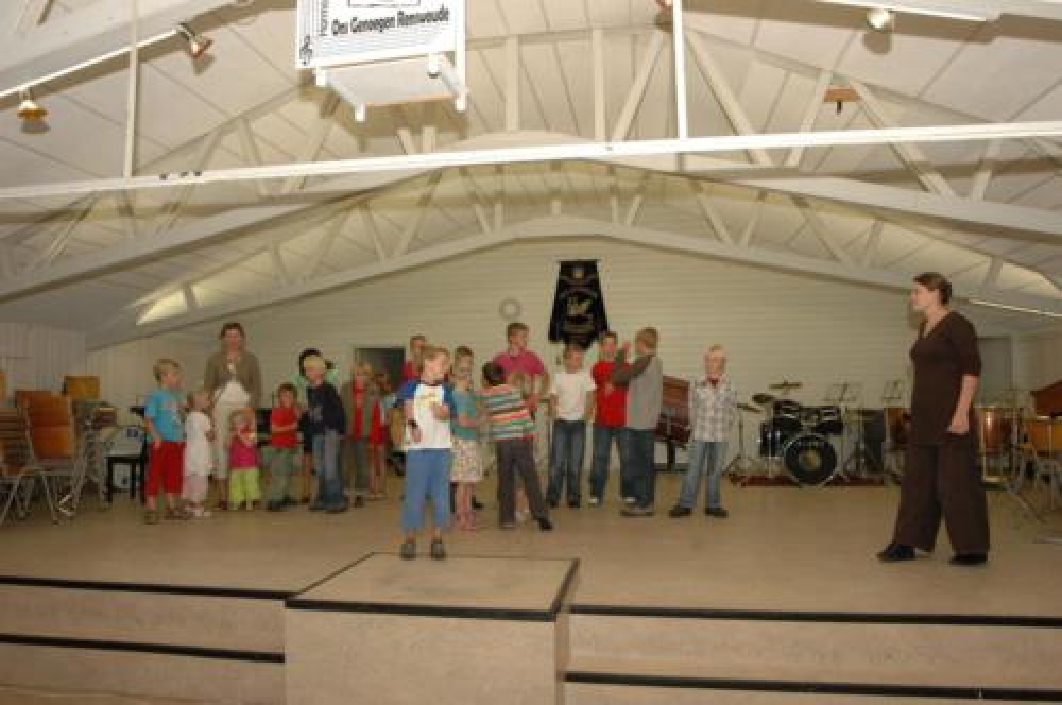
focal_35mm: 22
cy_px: 352
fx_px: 663
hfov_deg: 77.4
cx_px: 531
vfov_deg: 56.0
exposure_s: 1/80
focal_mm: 15
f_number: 6.3
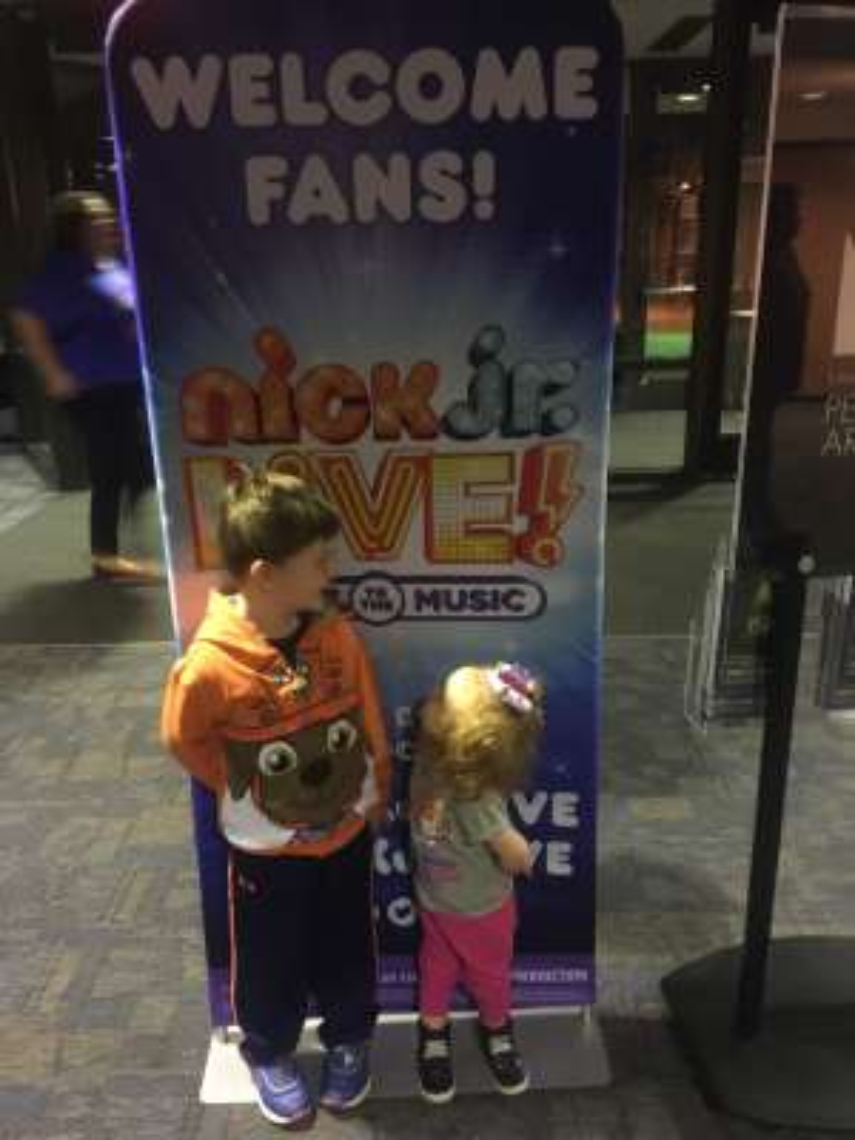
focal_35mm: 29
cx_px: 428
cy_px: 570
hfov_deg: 48.2
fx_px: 955
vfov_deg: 61.7
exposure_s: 1/15
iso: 400
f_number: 2.2
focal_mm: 4.15
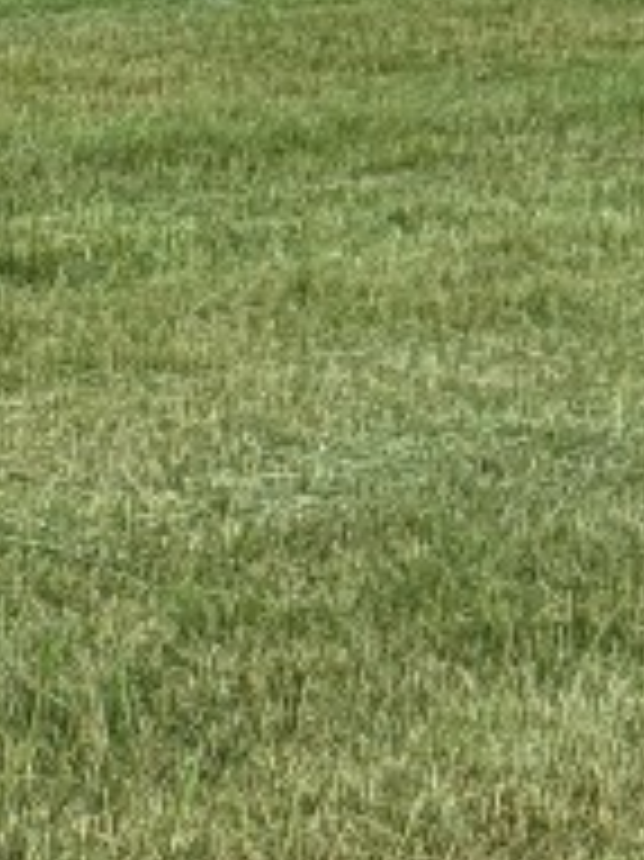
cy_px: 243
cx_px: -248
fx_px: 4793
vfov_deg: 10.2
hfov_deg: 7.6
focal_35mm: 193
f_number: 1.78
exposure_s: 1/2717
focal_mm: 6.76
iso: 64
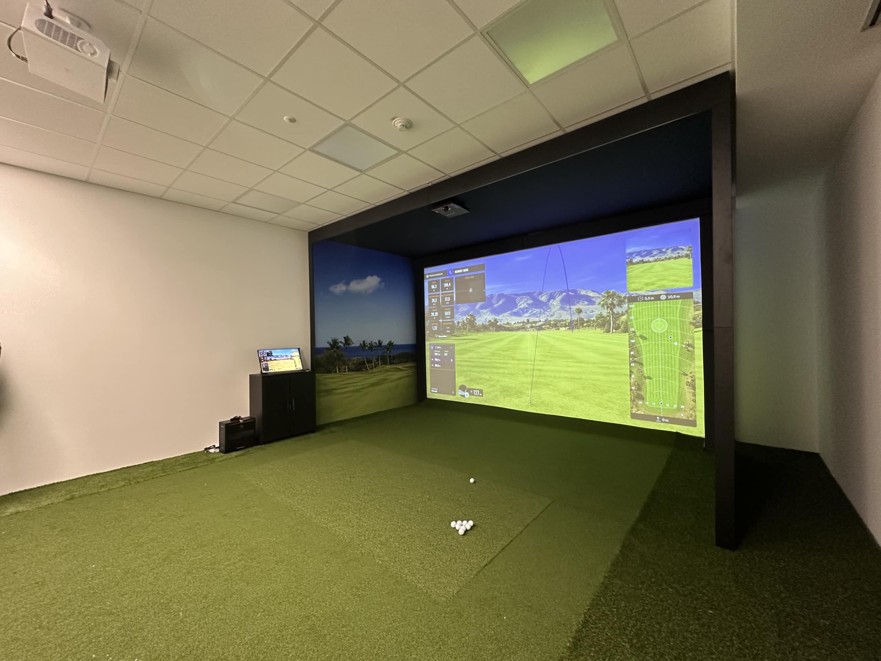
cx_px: 440
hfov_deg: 102.1
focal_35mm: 14
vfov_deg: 85.7
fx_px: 356
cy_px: 330
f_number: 2.2
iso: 400
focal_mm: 2.22
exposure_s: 1/60
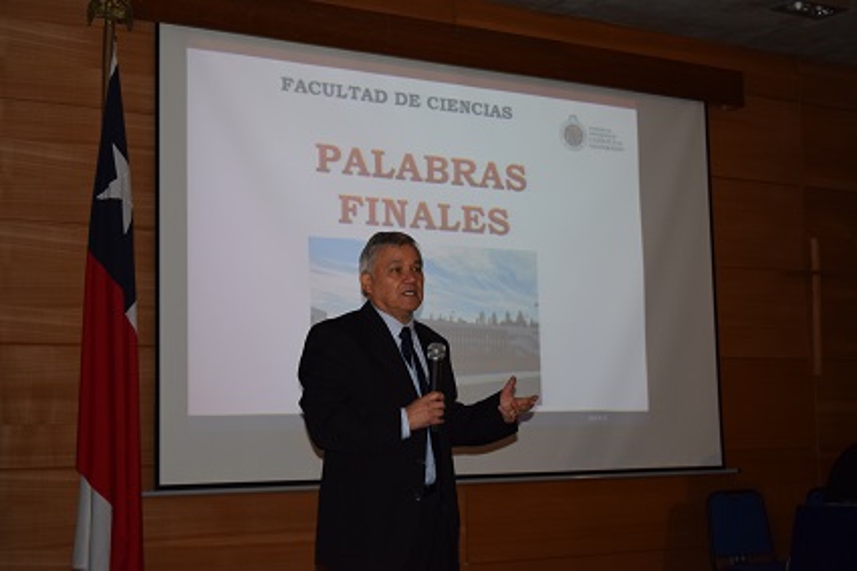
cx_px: 428
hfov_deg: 35.1
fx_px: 1356
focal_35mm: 57
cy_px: 286
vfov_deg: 23.8
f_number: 4.8
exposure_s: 1/60
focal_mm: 38
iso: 800
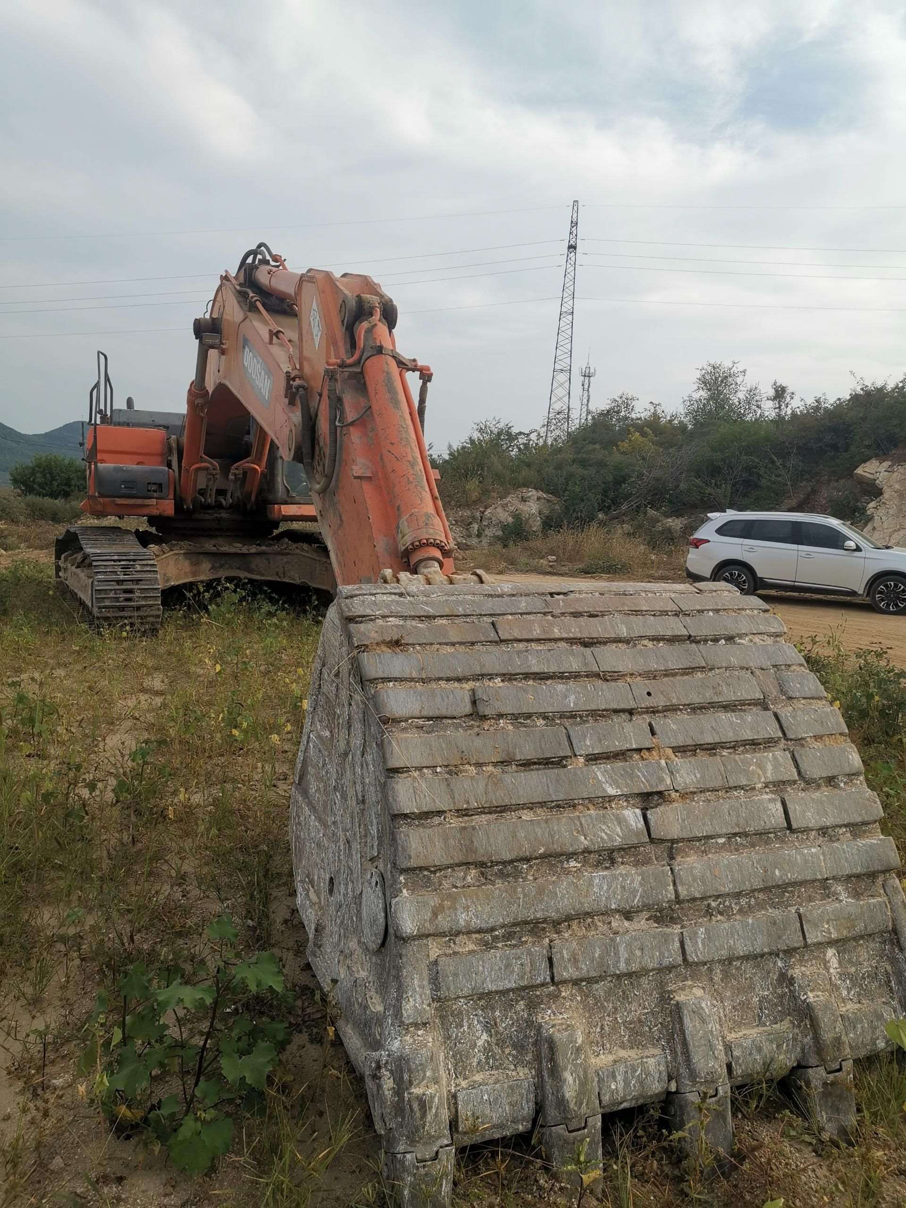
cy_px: 604
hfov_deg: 51.4
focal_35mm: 27
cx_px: 453
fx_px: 942
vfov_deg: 65.3
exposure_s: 1/1429
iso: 50
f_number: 1.8
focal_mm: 4.75
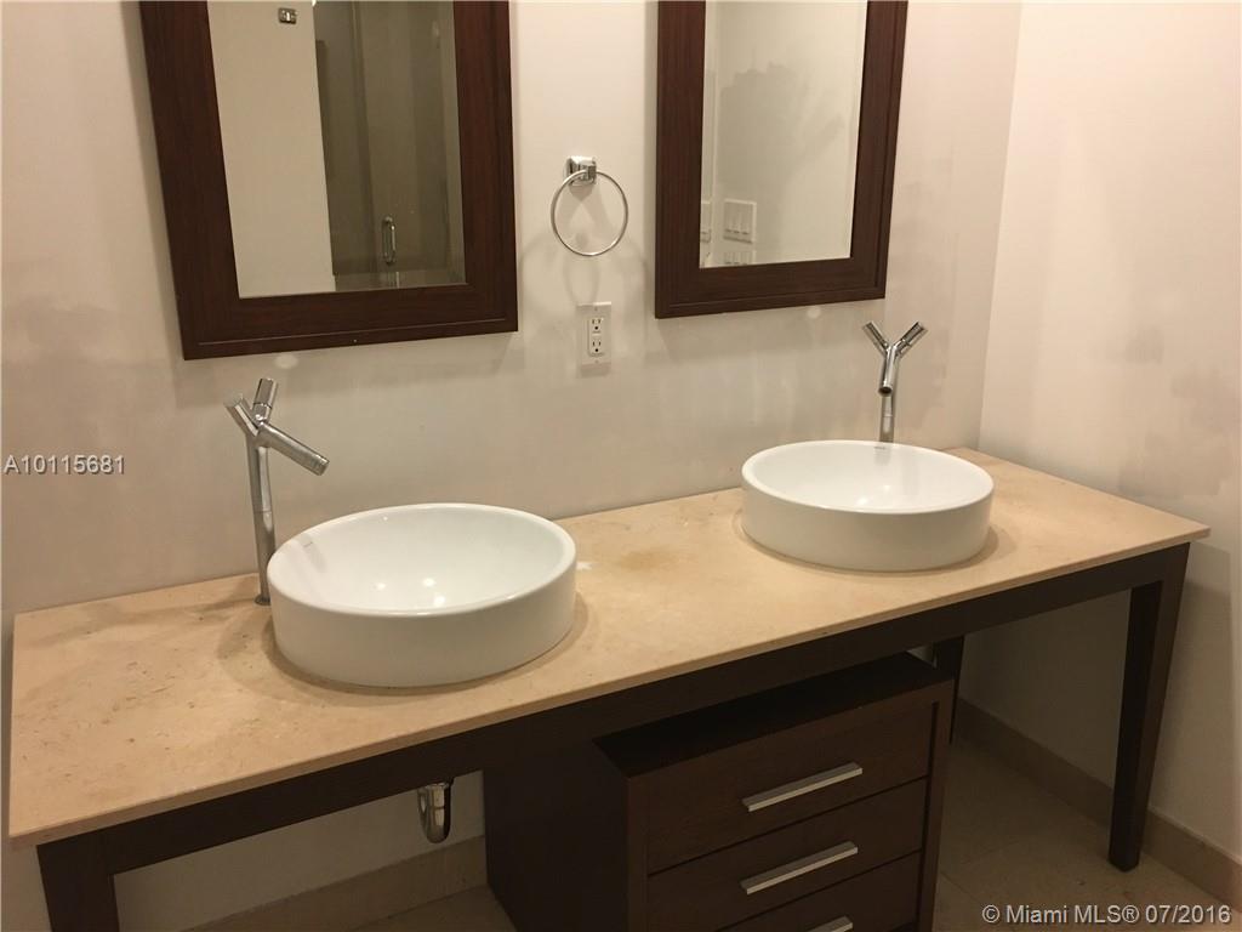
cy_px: 466
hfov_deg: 61.7
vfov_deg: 48.2
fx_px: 1041
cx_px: 621
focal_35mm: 29
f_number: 2.2
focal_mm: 4.15
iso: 125
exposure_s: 1/30
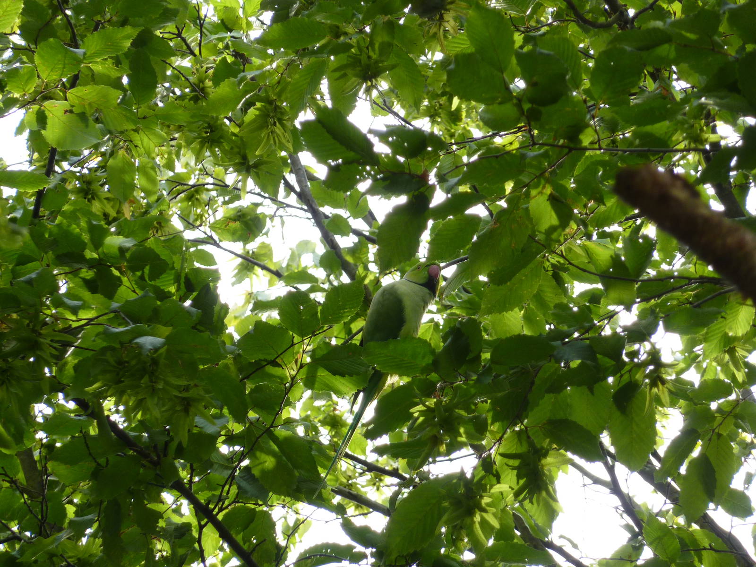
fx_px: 6552
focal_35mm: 300
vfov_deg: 5.0
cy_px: 284
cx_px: 378
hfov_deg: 6.6
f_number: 4.9
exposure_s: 1/125
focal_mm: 49.2
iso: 125
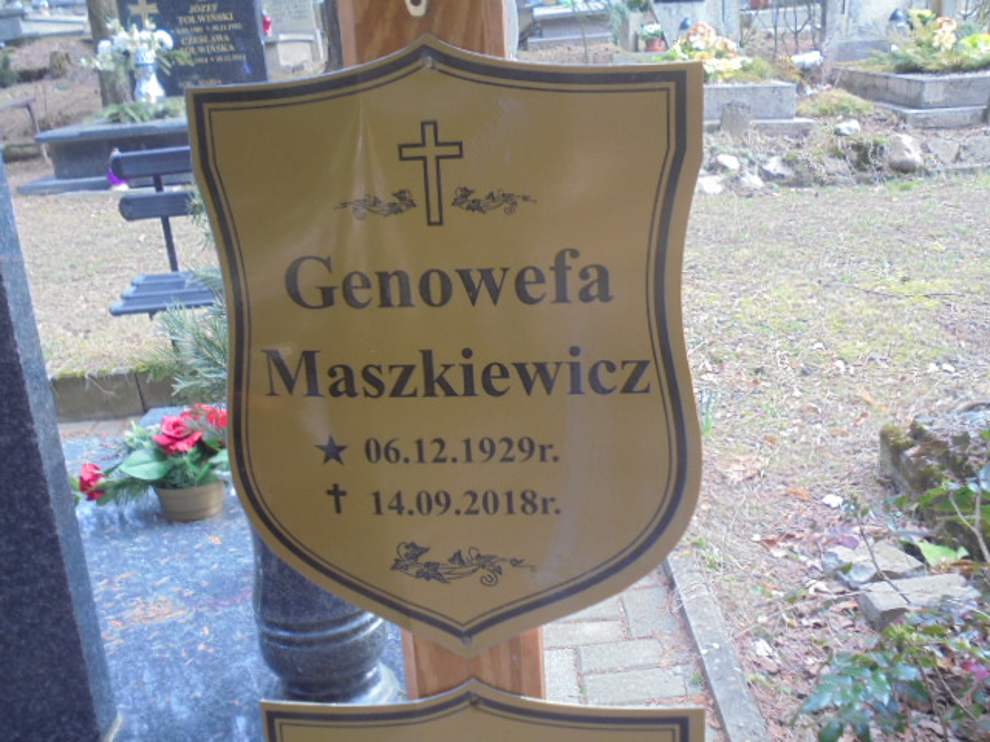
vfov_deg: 37.7
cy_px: 371
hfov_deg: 49.0
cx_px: 495
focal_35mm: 38
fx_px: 1087
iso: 100
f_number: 4.2
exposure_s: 1/40
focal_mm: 6.9
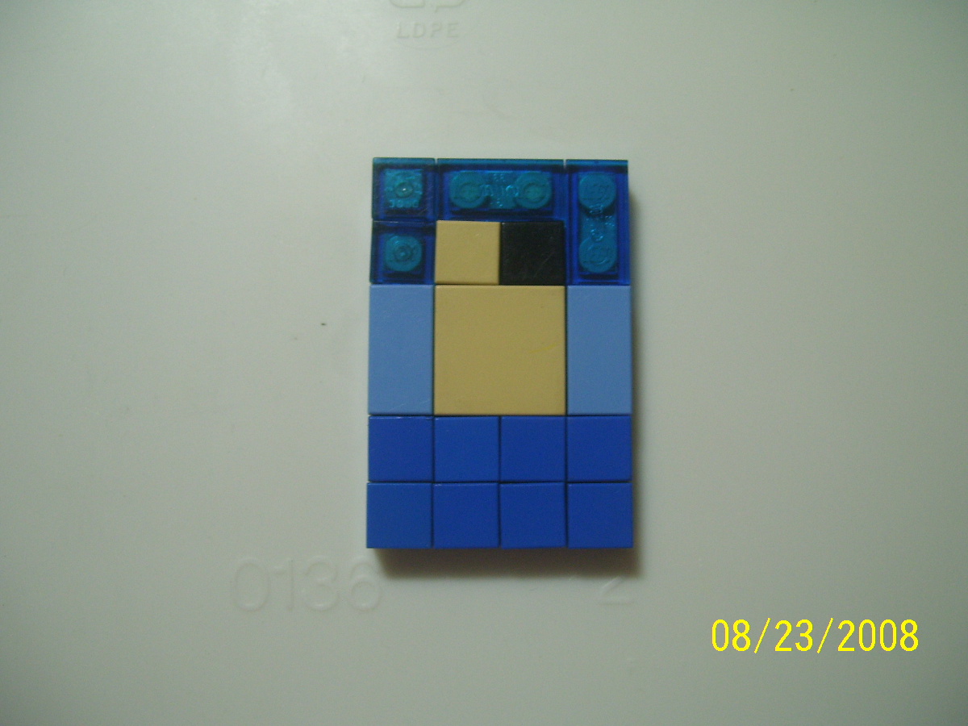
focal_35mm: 37
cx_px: 484
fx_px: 1035
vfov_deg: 38.7
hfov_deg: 50.1
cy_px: 363
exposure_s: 1/30
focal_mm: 6
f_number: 2.7
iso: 160
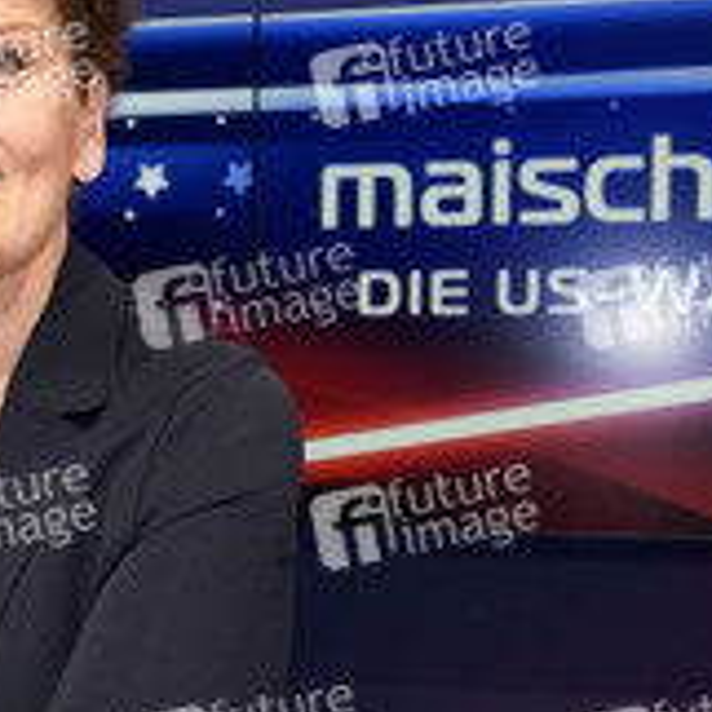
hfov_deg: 21.2
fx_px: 1769
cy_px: 407
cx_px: -135
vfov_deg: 22.7
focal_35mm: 76
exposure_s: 1/125
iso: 2000
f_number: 5.6
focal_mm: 32
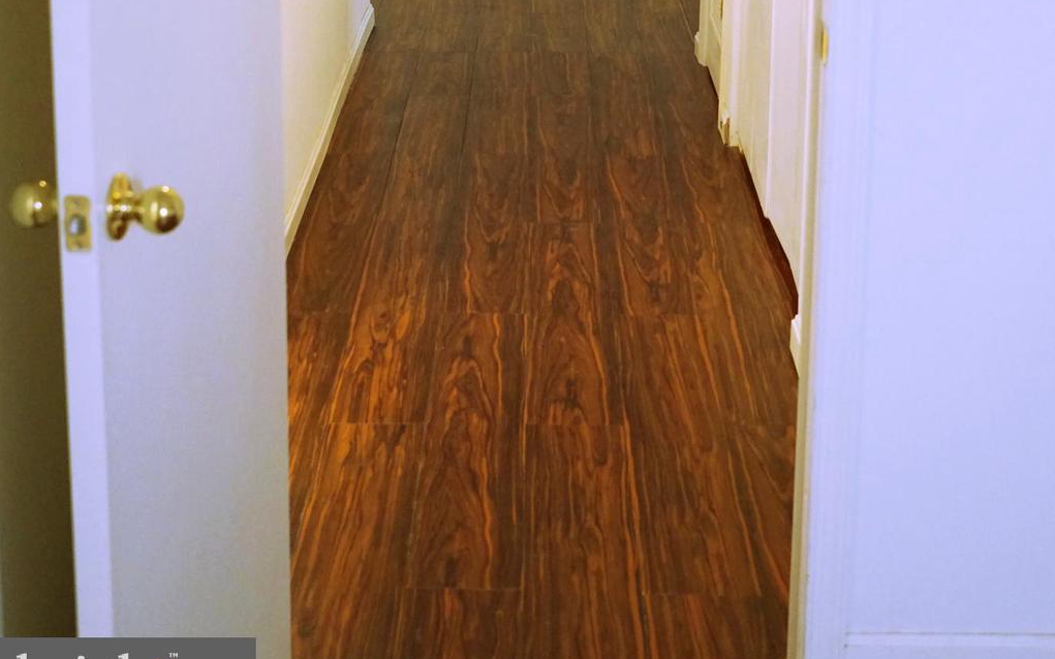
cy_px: -71
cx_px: 528
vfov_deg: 18.2
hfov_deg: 29.8
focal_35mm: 69
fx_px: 1984
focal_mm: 30
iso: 1600
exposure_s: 1/160
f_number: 4
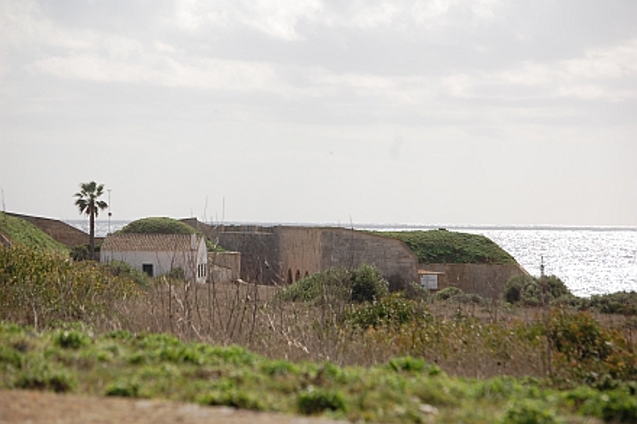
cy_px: 212
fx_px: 2971
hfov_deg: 12.2
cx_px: 318
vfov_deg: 8.2
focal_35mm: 168
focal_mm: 112
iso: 200
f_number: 8
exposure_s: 1/1000
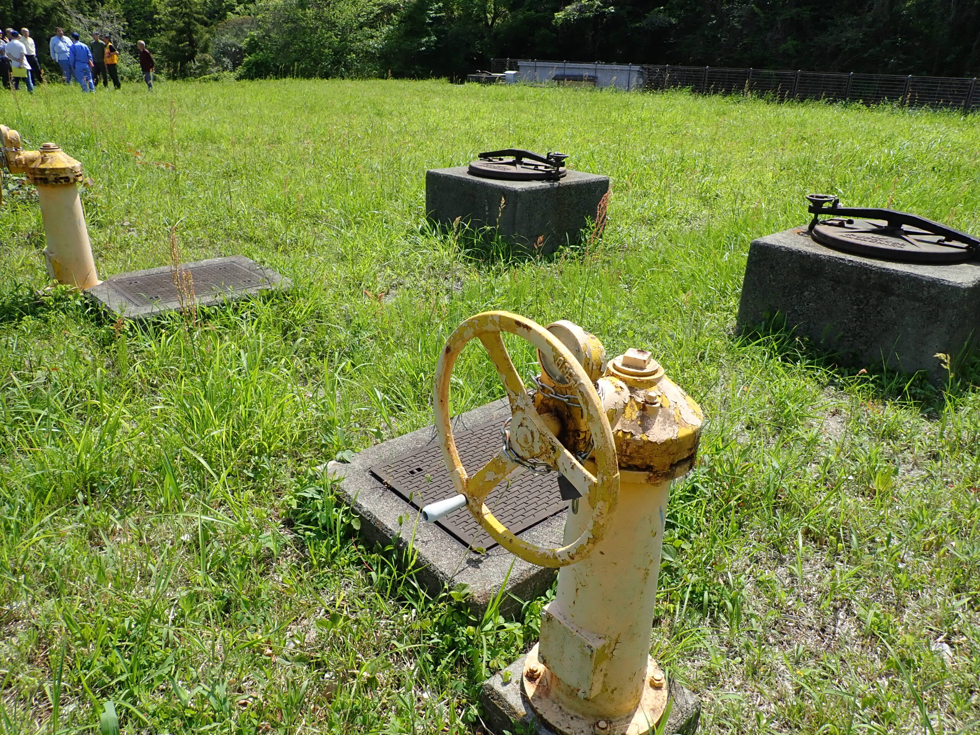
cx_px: 490
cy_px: 368
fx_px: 708
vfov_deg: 54.9
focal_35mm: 25
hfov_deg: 69.4
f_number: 2.8
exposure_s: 1/1000
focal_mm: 4.5
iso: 100
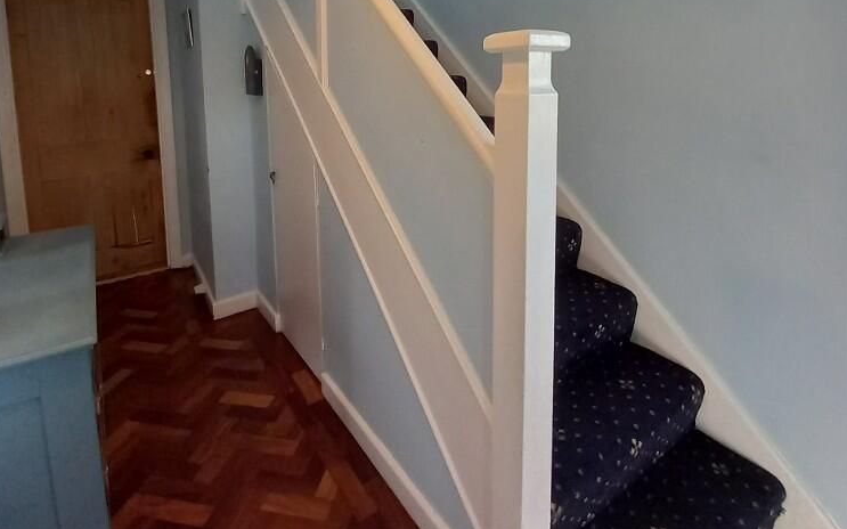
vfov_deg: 58.9
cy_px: 132
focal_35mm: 19
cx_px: 413
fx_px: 438
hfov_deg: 88.0
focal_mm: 1.13
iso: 160
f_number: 2.2
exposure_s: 1/50
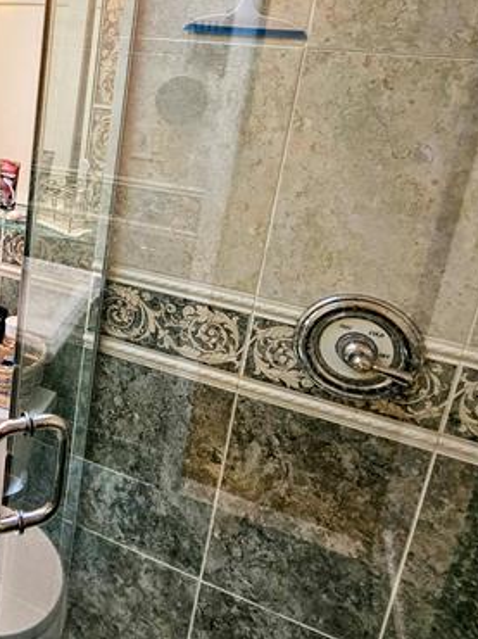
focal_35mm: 27
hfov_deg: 44.8
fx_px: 498
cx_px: 17
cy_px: 187
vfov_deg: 62.8
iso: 100
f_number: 2.2
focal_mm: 2.2
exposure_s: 1/60
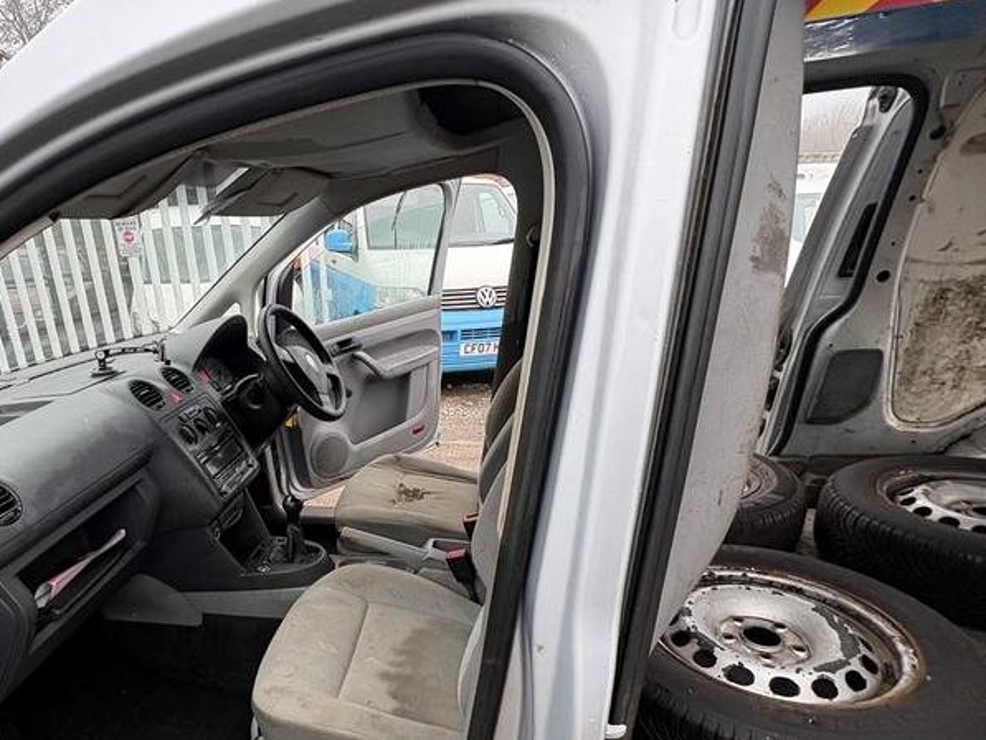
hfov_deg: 77.1
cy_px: 499
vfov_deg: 61.8
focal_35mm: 21
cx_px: 352
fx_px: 598
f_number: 2.2
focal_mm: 2.22
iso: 50
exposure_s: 1/168
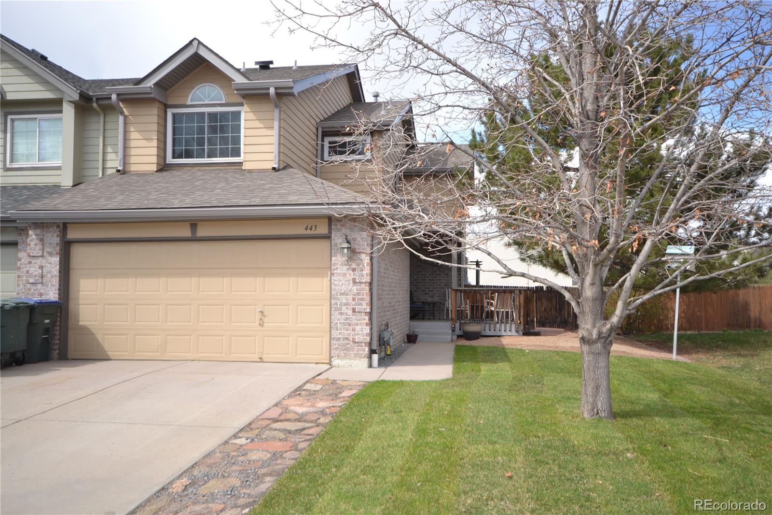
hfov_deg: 61.9
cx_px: 386
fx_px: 643
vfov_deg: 43.6
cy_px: 258
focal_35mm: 30
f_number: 6.3
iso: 100
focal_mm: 20
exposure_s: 1/160
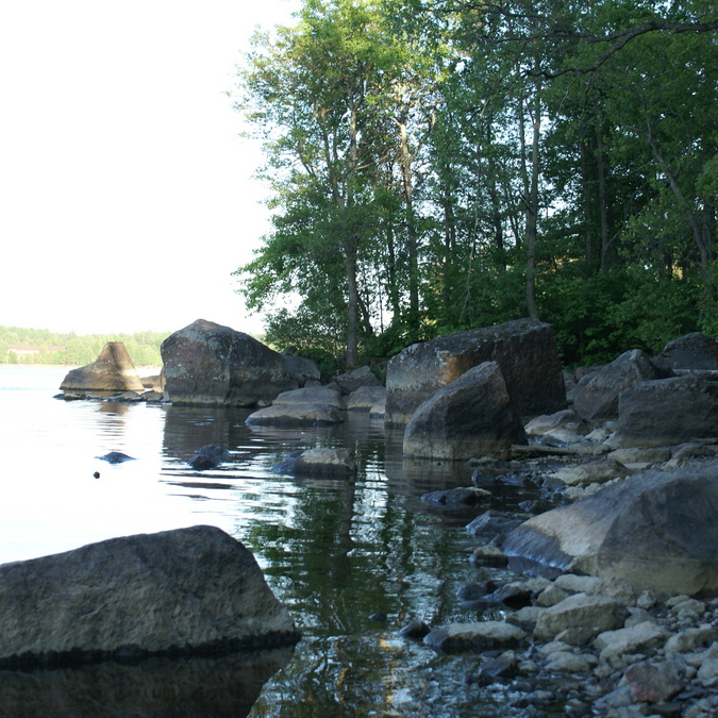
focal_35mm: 68
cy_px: 361
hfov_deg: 25.5
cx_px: 363
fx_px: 1587
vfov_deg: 25.5
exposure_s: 1/80
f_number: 6.3
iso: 100
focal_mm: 35
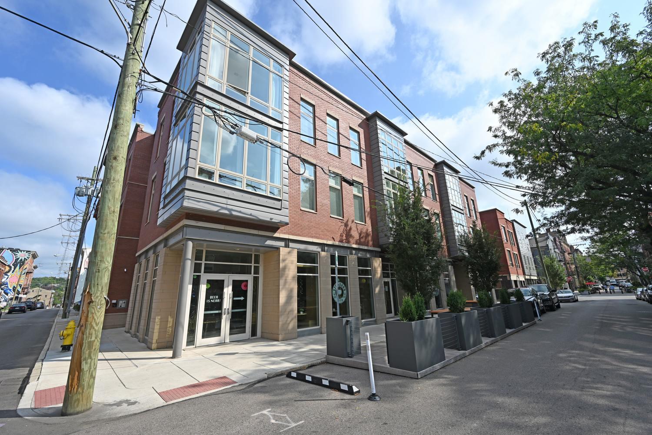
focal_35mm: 14
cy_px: 218
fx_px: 254
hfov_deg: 104.3
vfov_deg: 81.2
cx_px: 326
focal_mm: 14
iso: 100
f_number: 7.1
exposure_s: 1/400
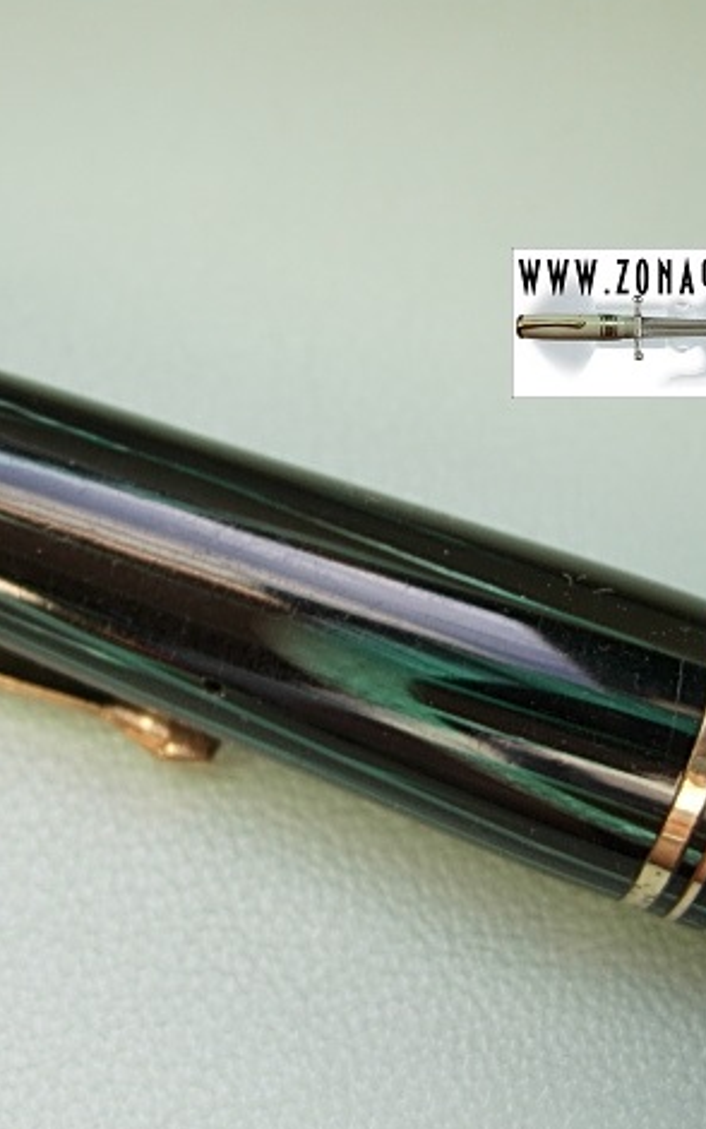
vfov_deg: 38.9
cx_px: 267
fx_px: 1600
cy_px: 569
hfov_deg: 24.8
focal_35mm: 52
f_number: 2.7
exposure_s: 1/29.3
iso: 50
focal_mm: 7.5
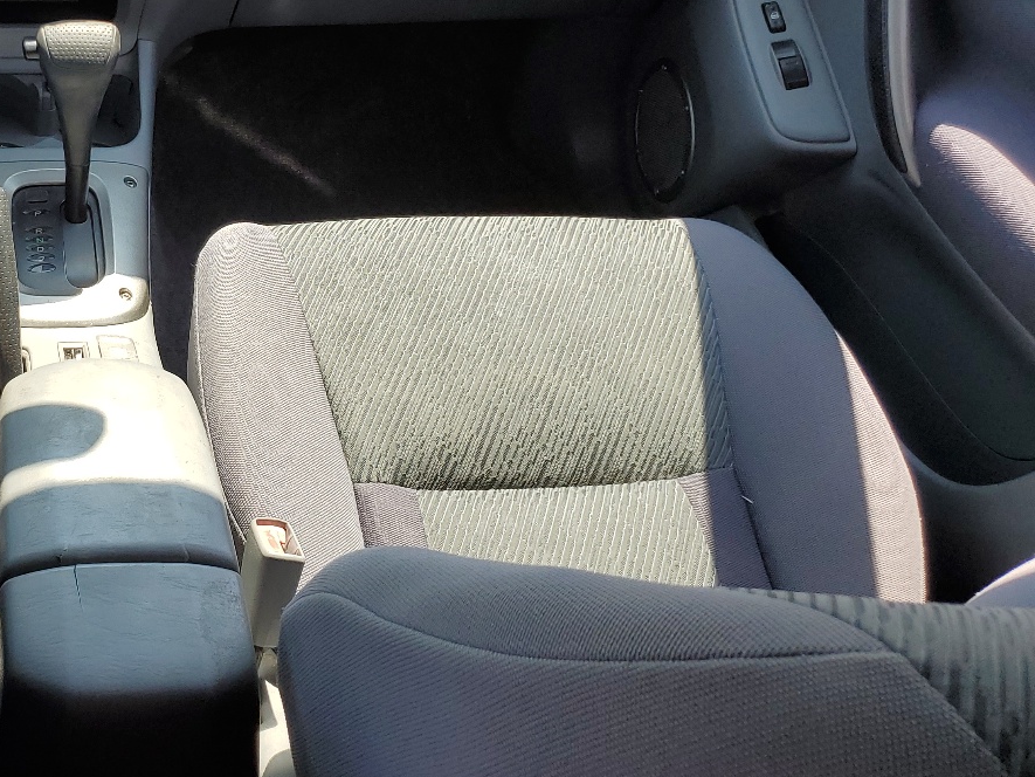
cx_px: 101
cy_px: 214
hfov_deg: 37.7
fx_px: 1405
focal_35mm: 47
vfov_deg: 30.5
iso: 50
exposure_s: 1/714
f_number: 1.5
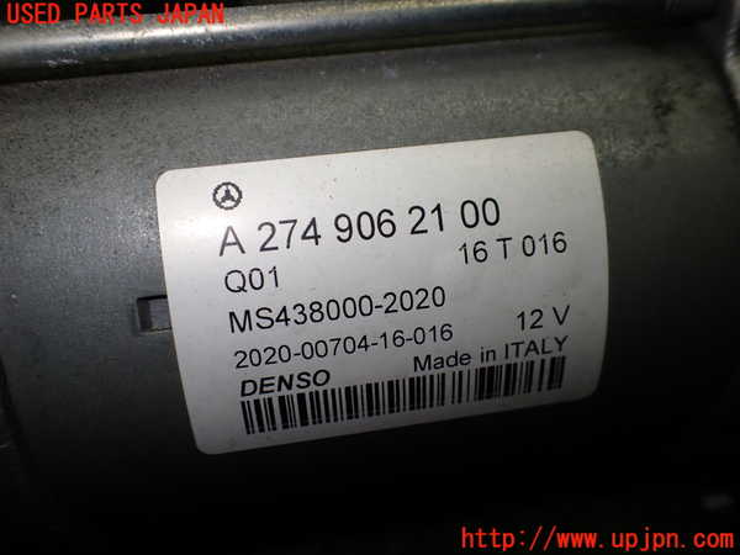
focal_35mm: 30
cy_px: 278
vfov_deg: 46.8
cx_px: 370
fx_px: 641
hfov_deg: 60.0
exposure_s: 1/200
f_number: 2.3
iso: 100
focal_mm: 5.4
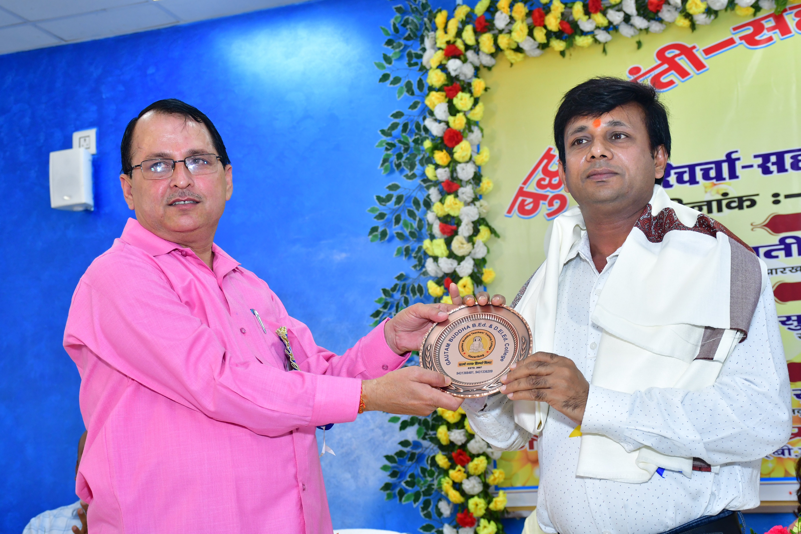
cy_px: 267
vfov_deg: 22.6
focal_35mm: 60
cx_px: 400
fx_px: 1335
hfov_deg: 33.4
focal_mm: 40
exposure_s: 1/125
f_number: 5.6
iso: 800
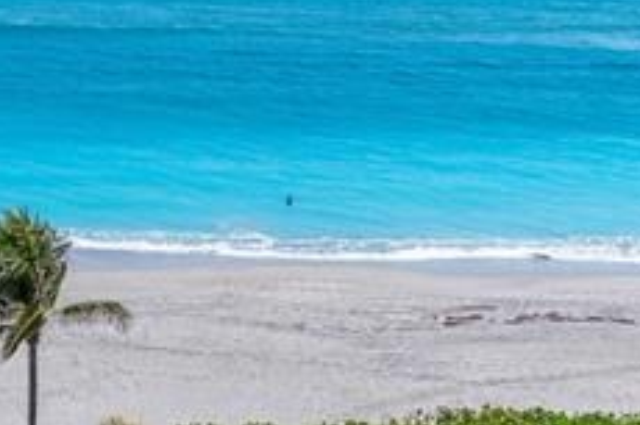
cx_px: -100
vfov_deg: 13.5
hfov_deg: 19.2
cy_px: 101
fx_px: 1794
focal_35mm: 101
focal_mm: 29
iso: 200
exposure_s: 1/1000
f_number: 8
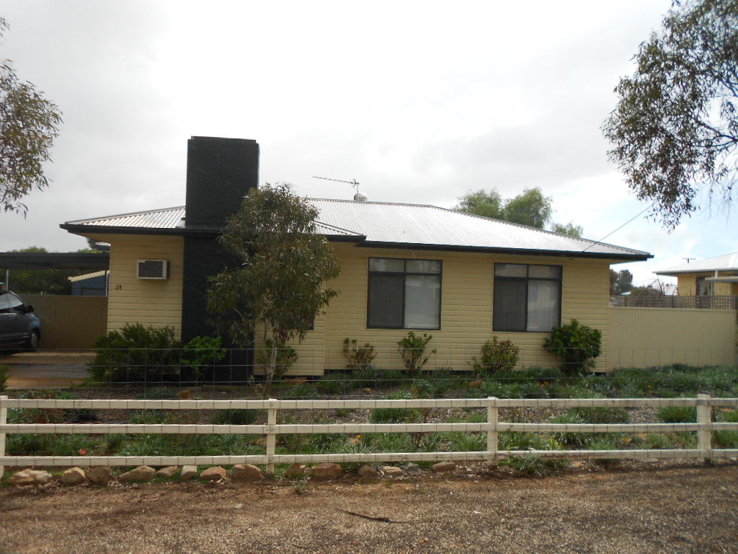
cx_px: 369
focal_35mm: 26
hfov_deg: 67.3
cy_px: 277
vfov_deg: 53.1
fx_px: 554
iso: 80
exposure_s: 1/800
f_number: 3.2
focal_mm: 4.6
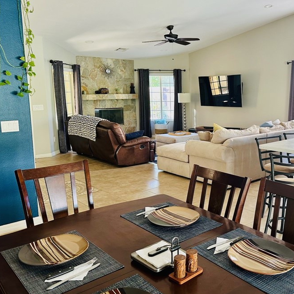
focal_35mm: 33
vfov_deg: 49.7
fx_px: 317
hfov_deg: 48.8
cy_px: 143
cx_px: 198
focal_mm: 6.86
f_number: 1.78
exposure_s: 1/60
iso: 200
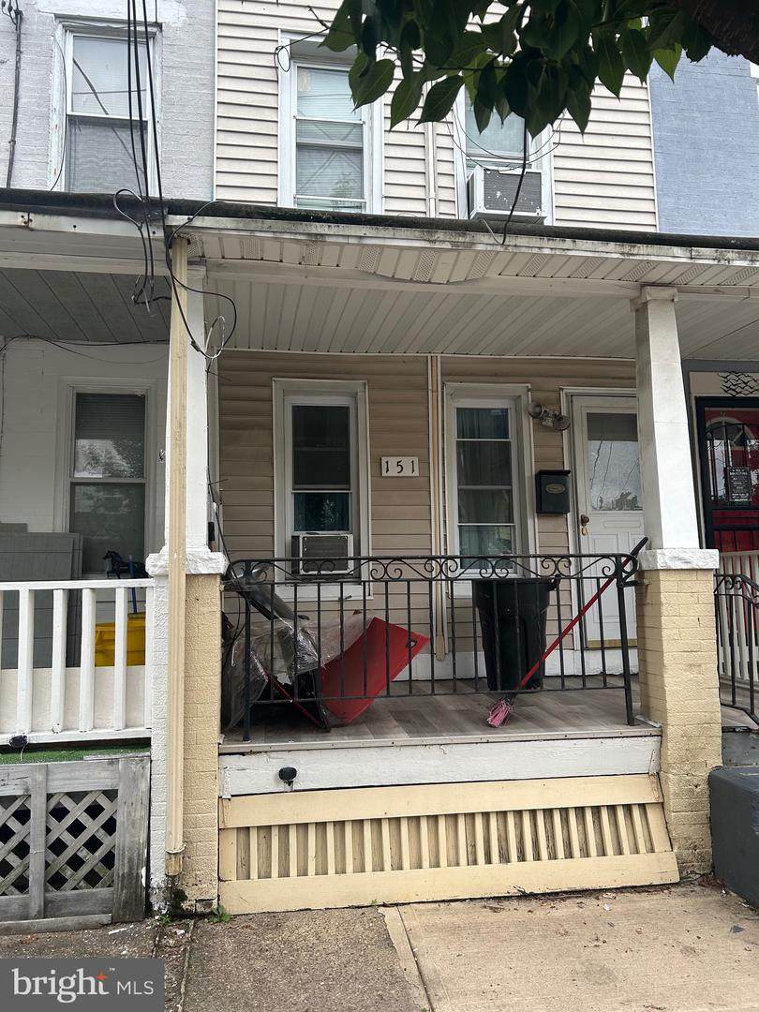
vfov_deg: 67.3
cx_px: 380
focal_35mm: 26
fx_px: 760
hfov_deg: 53.1
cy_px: 506
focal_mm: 5.7
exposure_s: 1/887
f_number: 1.5
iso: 50
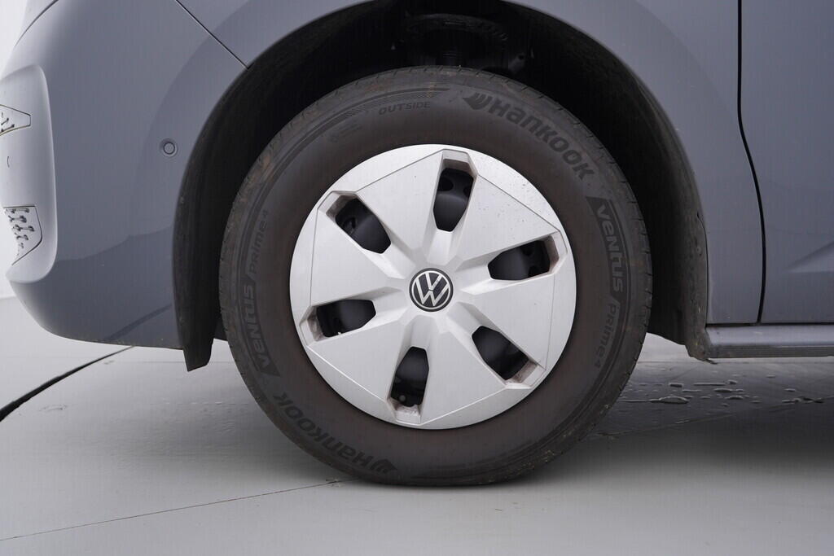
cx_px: 417
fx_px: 834
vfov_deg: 36.9
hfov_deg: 53.1
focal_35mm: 36
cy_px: 278
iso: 125
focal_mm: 24
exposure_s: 1/60
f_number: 3.5
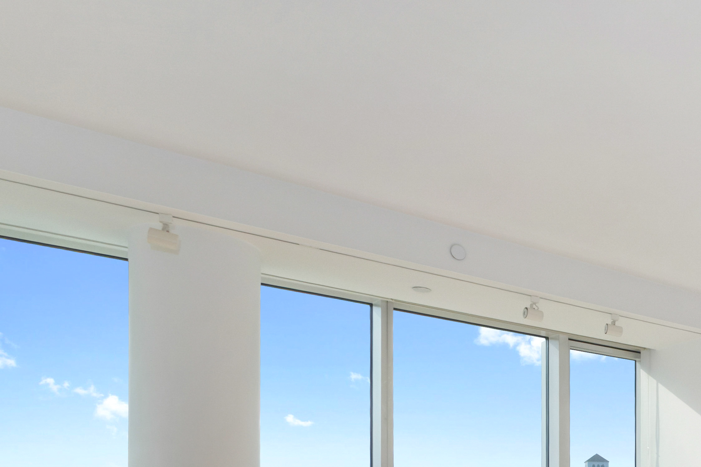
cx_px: 809
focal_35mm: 36
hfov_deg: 40.4
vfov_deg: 32.7
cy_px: 505
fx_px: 701
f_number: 11
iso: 200
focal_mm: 10
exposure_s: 1/13
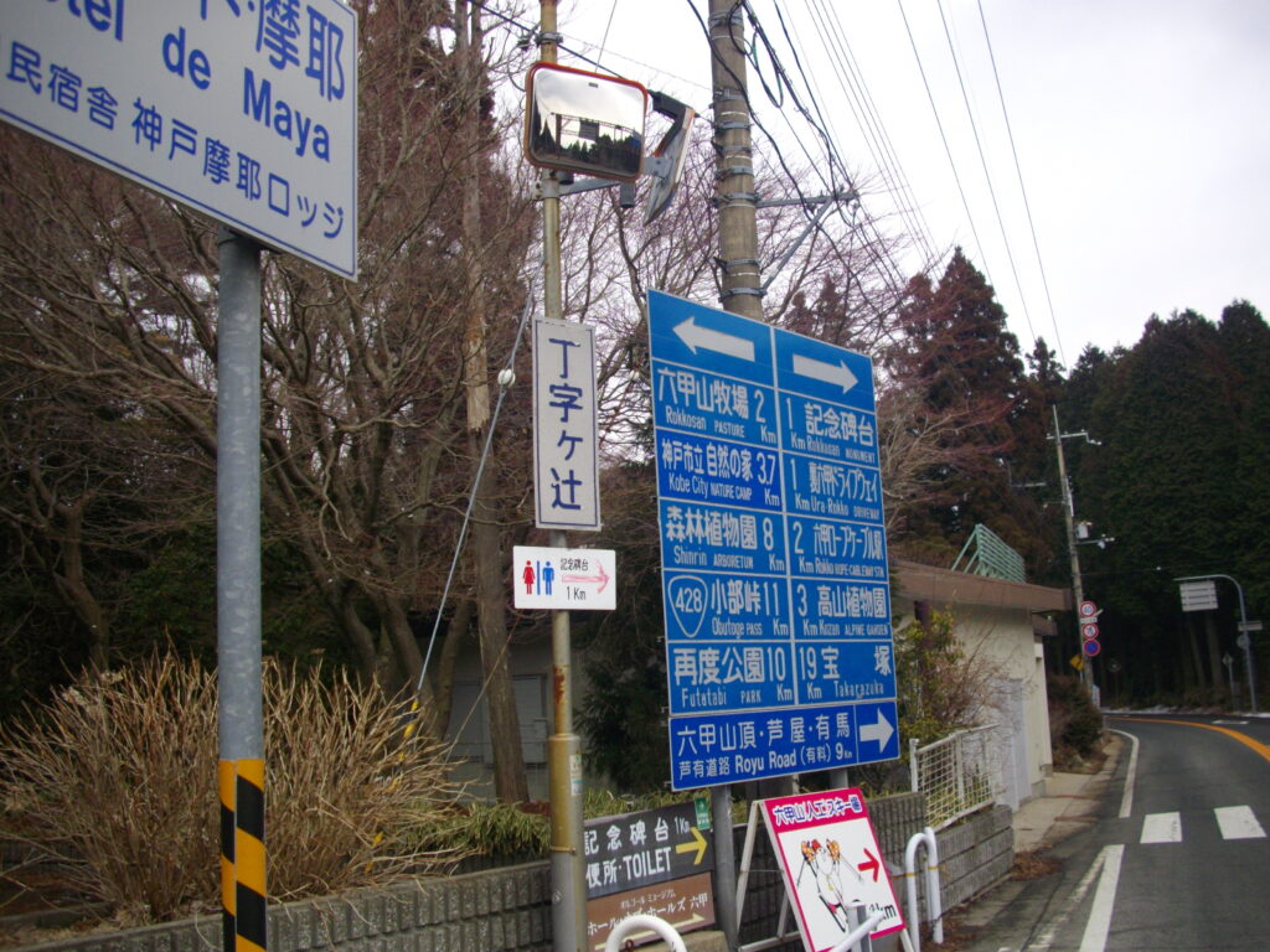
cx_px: 635
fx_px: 1357
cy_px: 476
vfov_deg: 38.7
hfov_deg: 50.1
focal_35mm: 37
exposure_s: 1/250
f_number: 5.6
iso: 100
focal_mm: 6.2
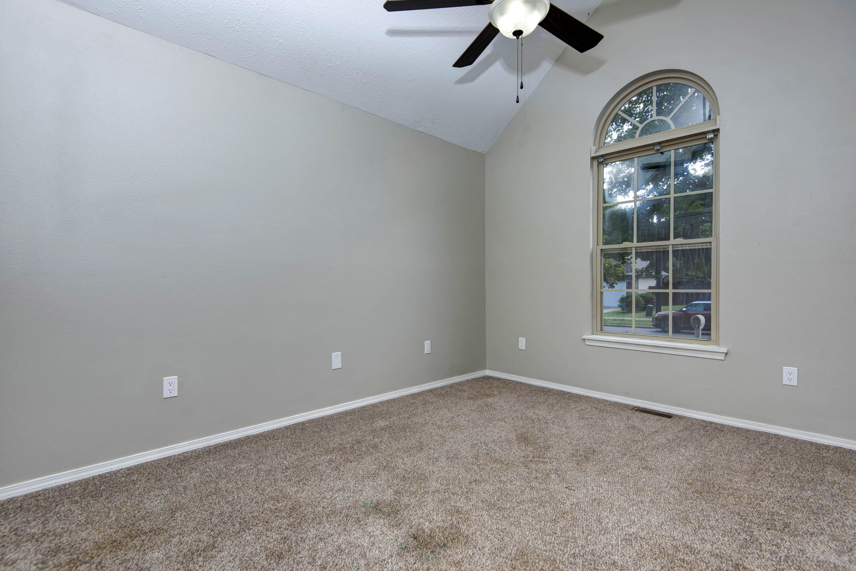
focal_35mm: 16
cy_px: 286
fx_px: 381
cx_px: 428
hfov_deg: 96.7
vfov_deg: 73.8
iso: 100
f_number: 6.3
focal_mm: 16
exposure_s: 1/200
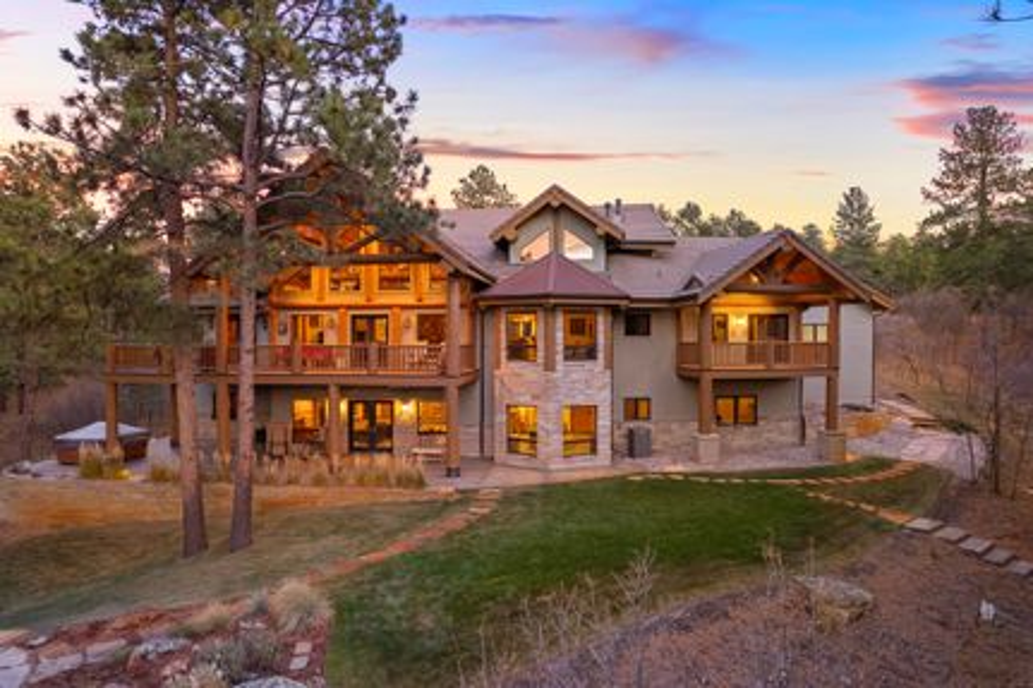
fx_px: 631
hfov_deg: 78.6
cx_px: 516
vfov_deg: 57.2
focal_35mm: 22
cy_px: 344
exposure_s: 1/15
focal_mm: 8.38
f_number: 2.8
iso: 370
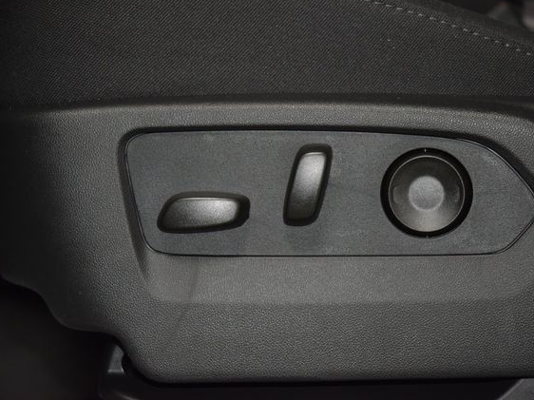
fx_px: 1773
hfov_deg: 17.1
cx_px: 296
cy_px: 200
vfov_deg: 12.9
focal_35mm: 115
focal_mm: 70
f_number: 4.5
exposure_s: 1/60
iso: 1250
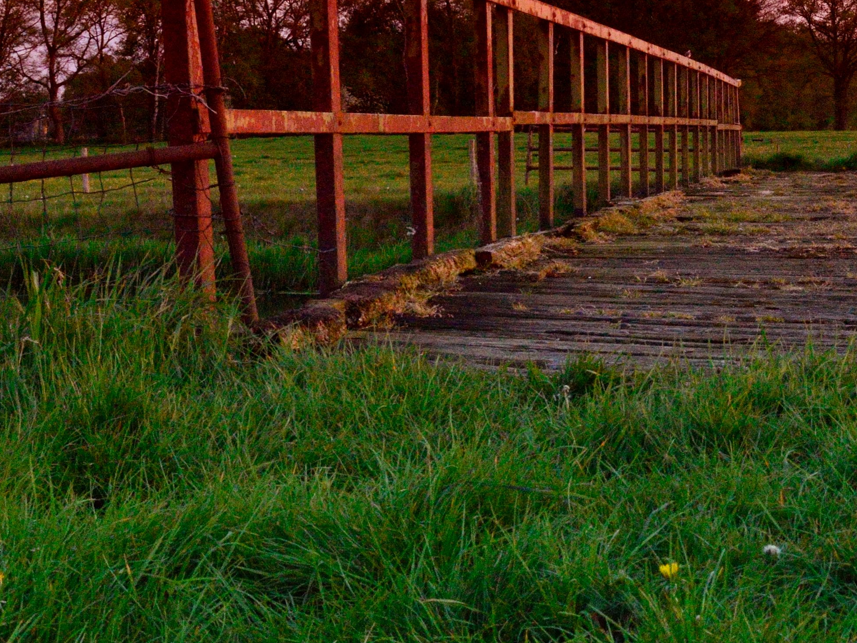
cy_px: 162
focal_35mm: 87
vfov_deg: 16.9
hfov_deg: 21.7
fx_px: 2154
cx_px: 852
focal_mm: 24
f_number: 10
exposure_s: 1/320
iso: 6400
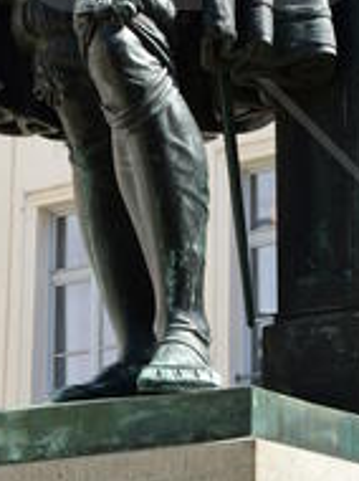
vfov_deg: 9.9
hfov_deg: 7.5
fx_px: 2751
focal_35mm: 198
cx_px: 133
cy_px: -51
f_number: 10
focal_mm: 45
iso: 160
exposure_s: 1/100
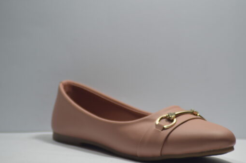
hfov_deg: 8.7
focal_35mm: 238
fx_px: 1622
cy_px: 94
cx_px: 133
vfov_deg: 5.8
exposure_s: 1/125
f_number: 4.2
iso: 400
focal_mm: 135
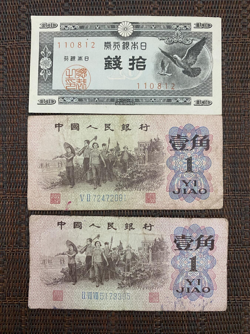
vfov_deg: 67.3
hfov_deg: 53.1
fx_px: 250
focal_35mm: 26
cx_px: 125
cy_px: 167
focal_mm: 4.25
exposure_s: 1/50
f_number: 1.8
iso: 500
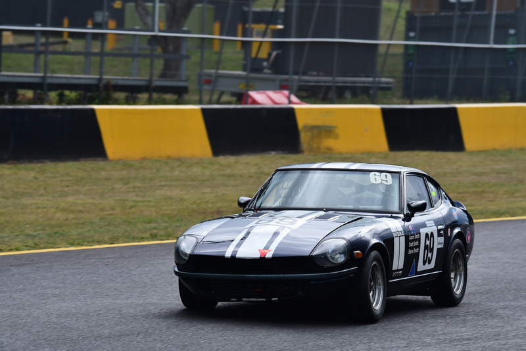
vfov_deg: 5.4
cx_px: 263
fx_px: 3727
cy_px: 176
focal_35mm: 255
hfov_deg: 8.1
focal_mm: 170
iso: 500
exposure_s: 1/800
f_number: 6.3
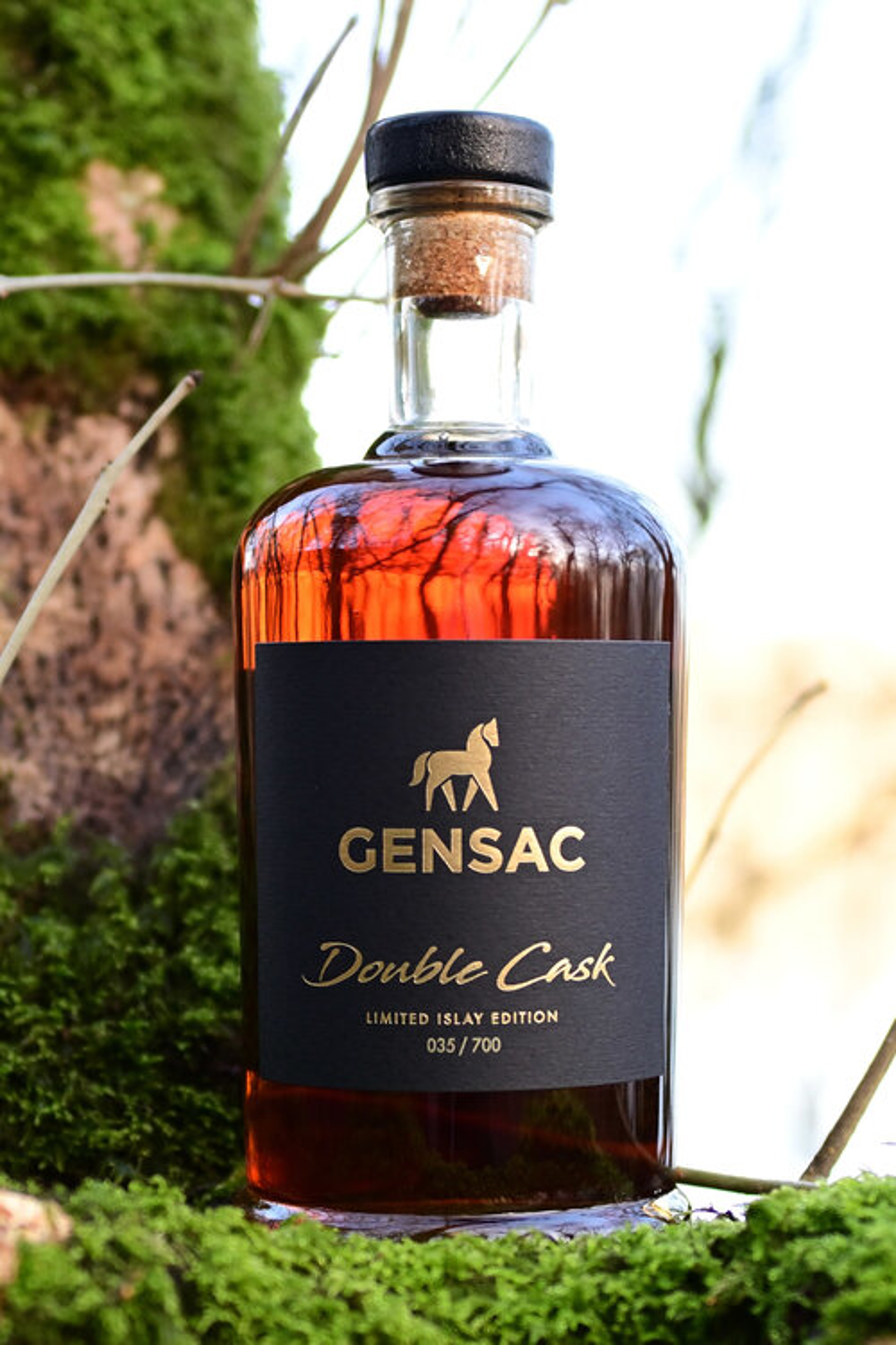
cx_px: 448
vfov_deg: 46.4
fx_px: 1568
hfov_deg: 31.9
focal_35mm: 42
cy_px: 672
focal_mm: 28
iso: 400
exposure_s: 1/250
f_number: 2.8
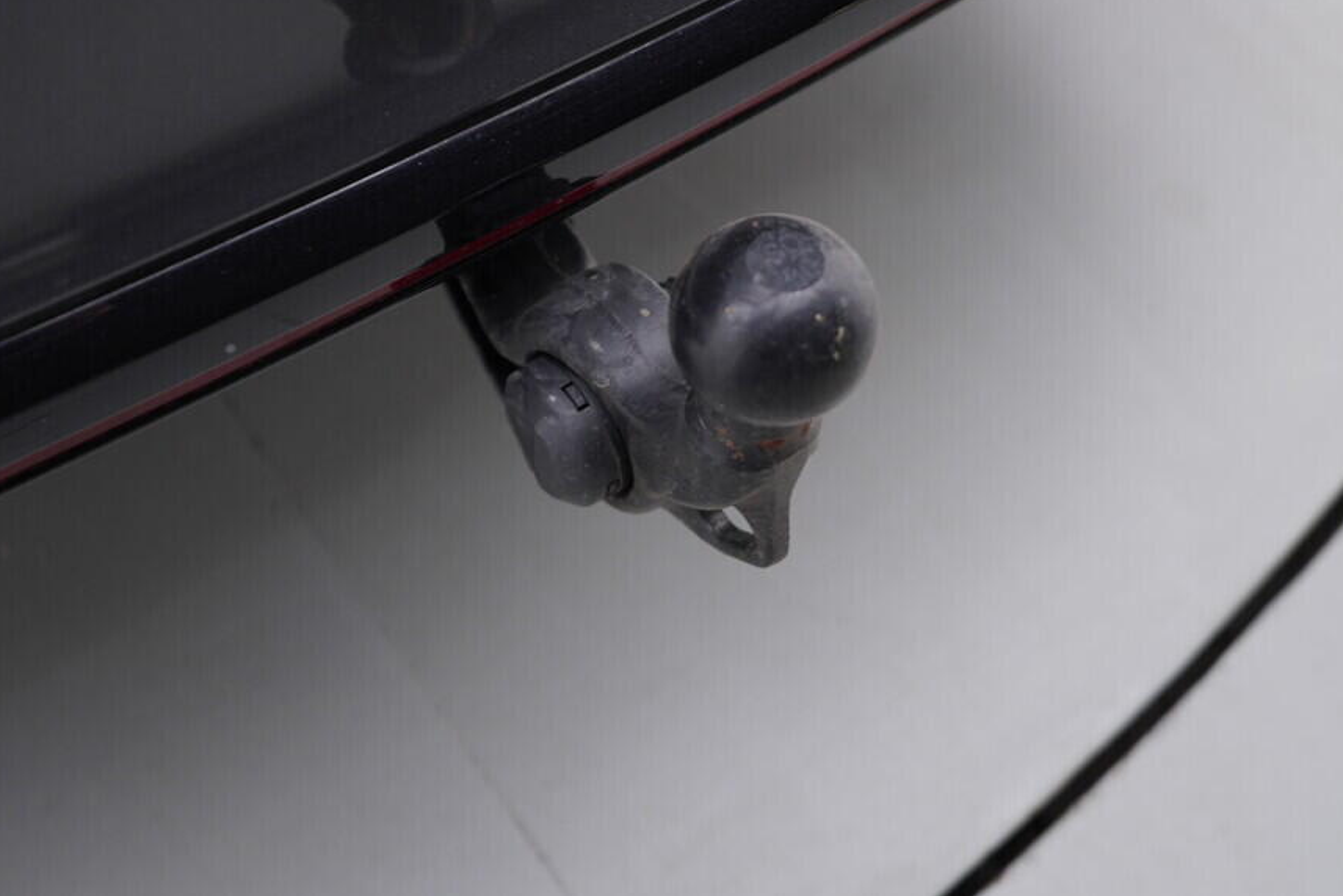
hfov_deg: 45.4
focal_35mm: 43
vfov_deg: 31.2
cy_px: 425
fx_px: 1605
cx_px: 710
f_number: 3.2
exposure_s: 1/50
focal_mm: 24
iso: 125
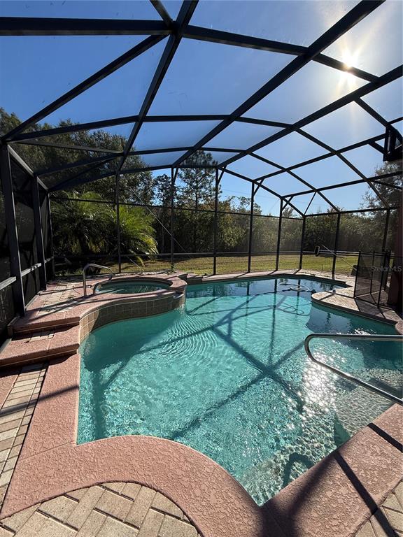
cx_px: 202
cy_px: 268
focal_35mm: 14
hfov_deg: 85.7
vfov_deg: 102.1
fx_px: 217
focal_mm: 2.22
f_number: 2.2
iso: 50
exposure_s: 1/1068
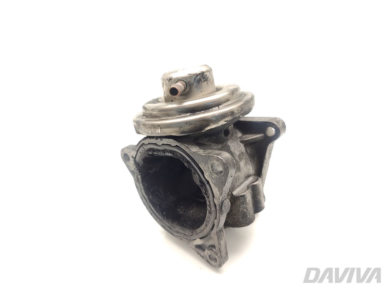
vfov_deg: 56.8
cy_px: 146
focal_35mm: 24
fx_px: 270
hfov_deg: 71.6
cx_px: 195
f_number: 1.89
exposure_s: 1/100
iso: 200
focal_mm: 5.89
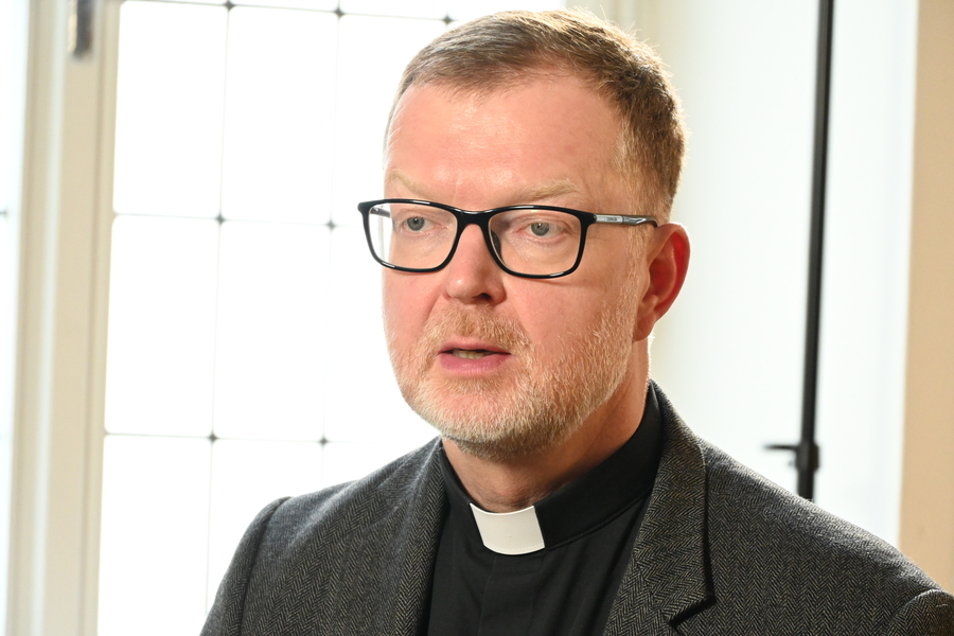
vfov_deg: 7.6
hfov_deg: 11.4
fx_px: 4770
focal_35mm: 180
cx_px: 477
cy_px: 318
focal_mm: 120
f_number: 6
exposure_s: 1/60
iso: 3600
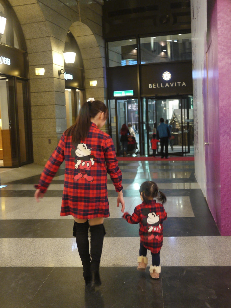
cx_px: 112
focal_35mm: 44
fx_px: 392
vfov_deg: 42.9
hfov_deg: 32.9
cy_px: 151
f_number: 1.7
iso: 800
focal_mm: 20
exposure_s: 1/60
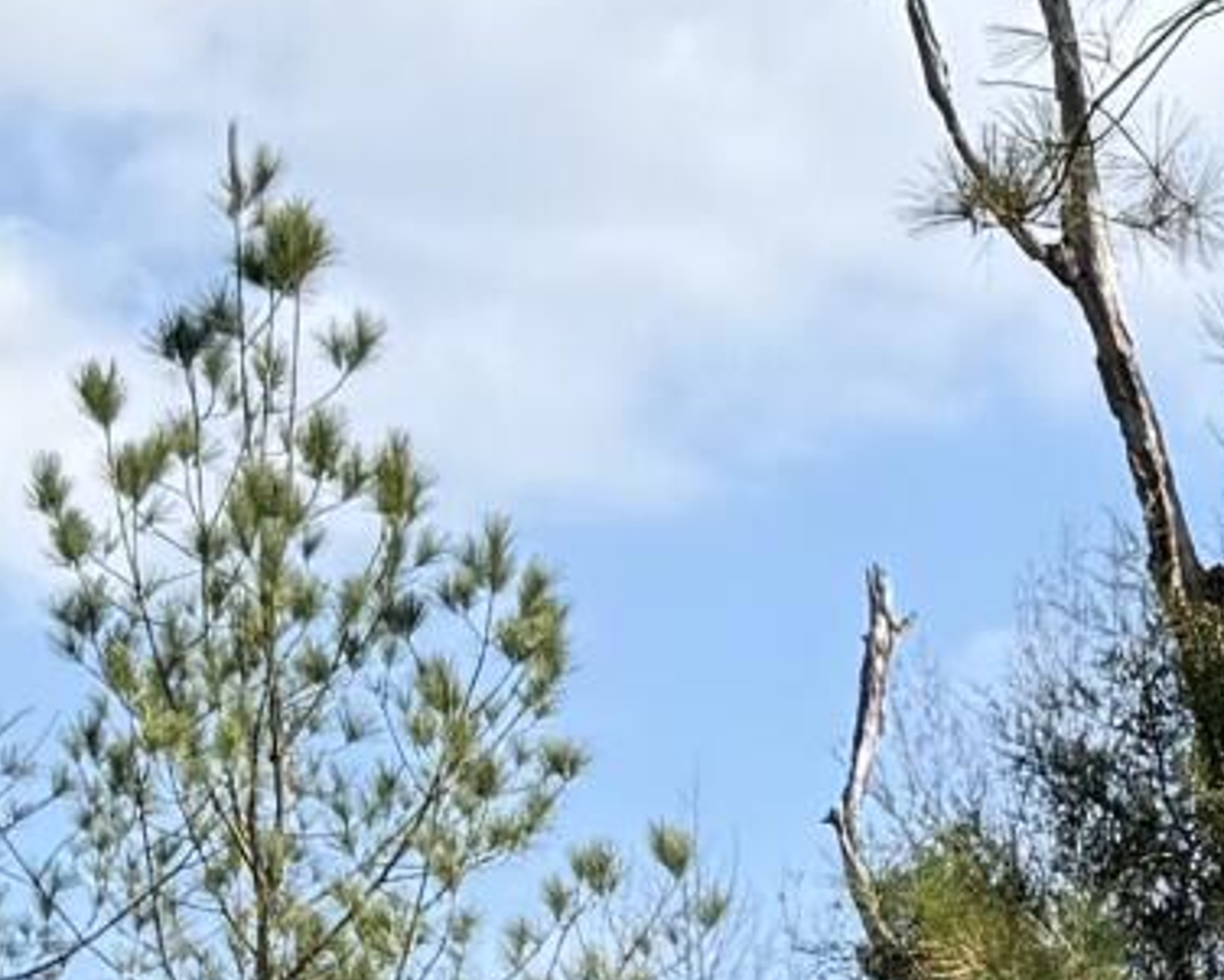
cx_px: 2380
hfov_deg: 9.7
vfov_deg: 7.9
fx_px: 6776
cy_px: 1976
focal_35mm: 187
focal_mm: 6.76
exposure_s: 1/2169
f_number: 1.78
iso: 80
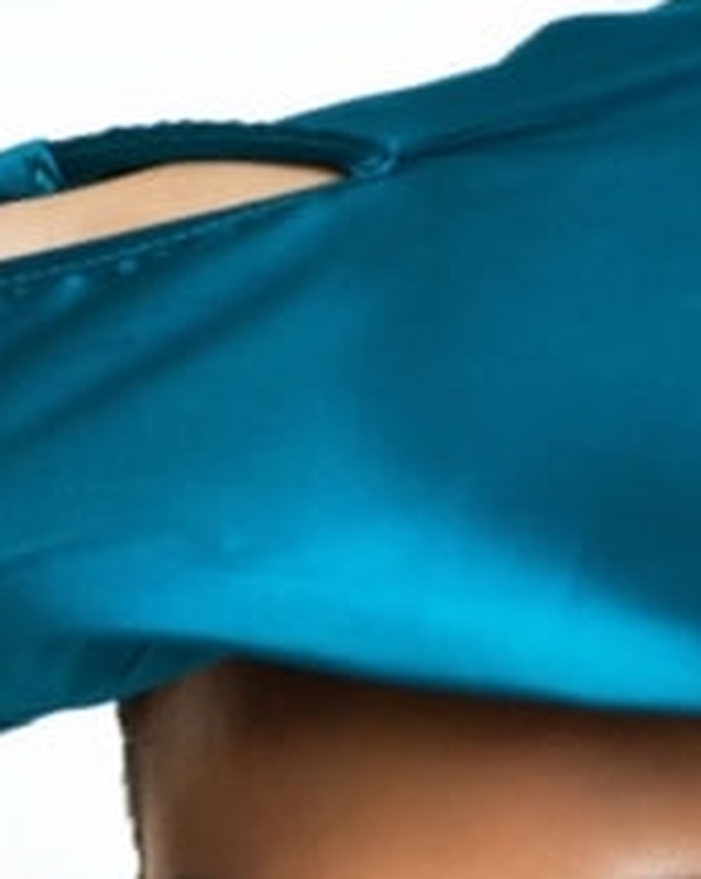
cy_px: 1182
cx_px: 561
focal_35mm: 326
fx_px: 8466
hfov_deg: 4.7
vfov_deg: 5.9
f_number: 3
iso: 100
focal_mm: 105
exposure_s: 1/125
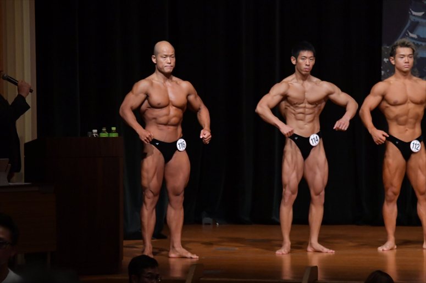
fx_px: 3016
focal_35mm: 255
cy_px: 142
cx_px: 213
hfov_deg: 8.1
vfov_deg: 5.4
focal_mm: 170
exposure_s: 1/400
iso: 5000
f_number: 5.6
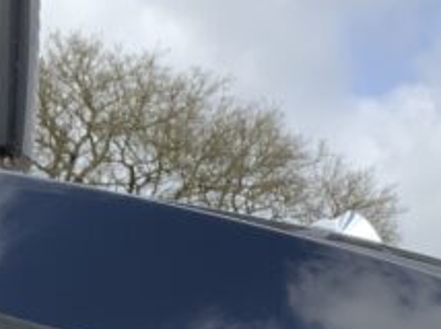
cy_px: 619
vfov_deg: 10.0
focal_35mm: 139
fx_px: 1769
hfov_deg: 14.2
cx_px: 188
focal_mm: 3
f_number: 1.8
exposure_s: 1/1195
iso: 16
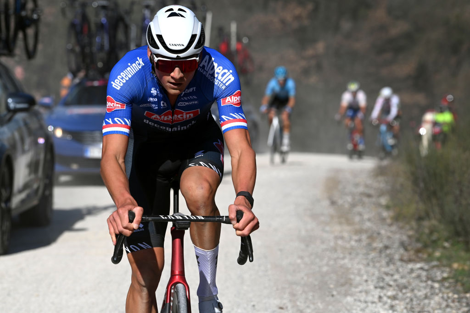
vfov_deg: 8.1
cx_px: 235
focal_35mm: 170
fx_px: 2220
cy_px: 156
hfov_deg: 12.1
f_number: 6.3
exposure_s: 1/3200
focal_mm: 170
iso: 320
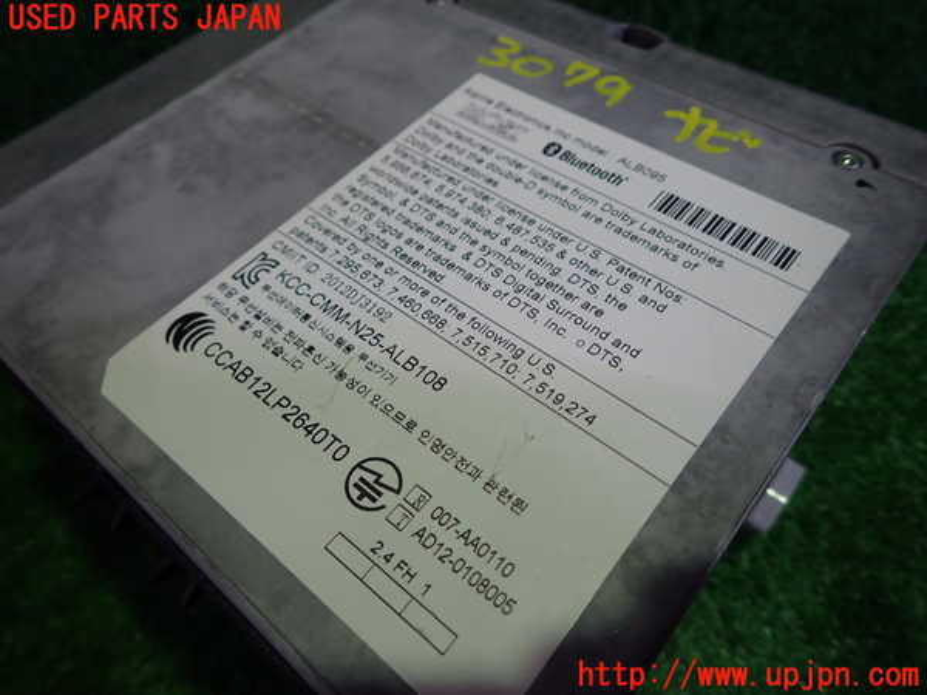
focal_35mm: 25
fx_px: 669
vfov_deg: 54.9
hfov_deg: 69.4
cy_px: 348
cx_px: 464
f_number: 2
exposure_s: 1/60
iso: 200
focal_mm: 4.5
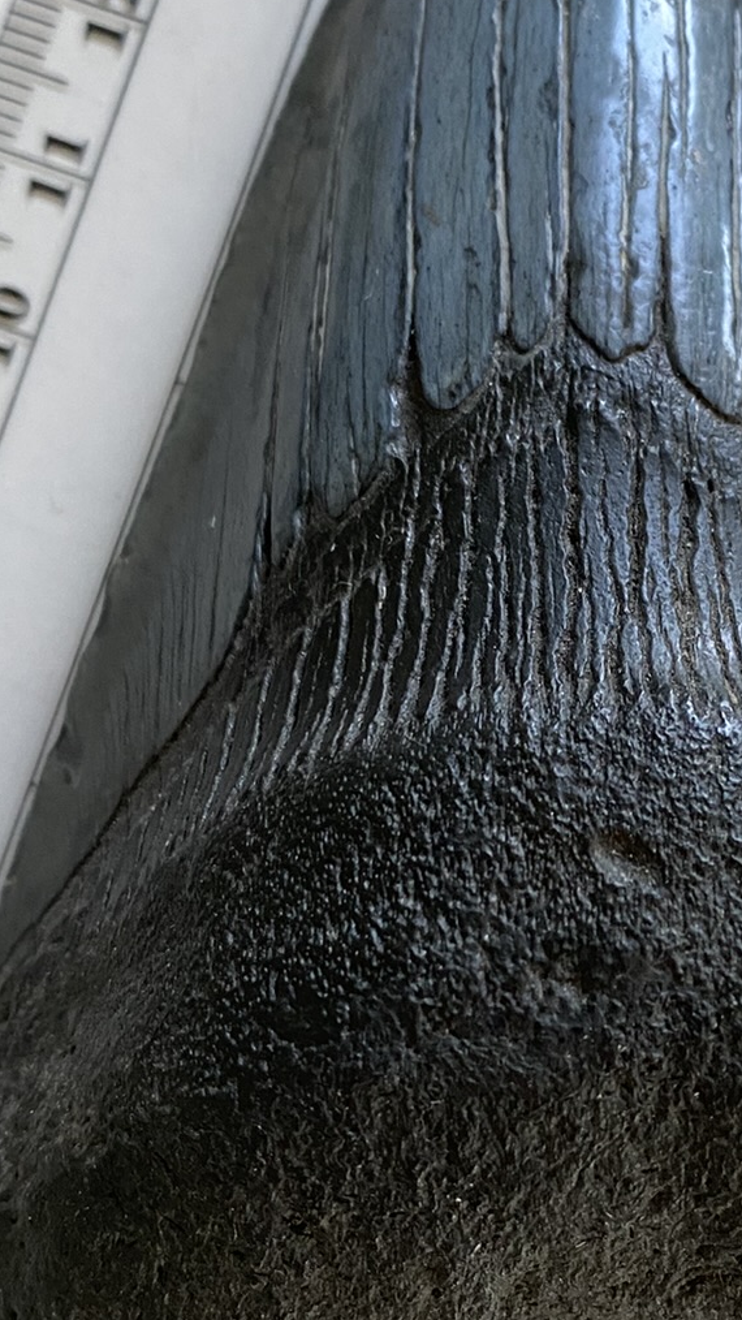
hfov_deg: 21.5
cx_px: 599
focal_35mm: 55
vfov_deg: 37.8
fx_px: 1925
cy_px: 607
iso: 125
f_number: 1.8
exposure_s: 1/60
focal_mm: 4.25
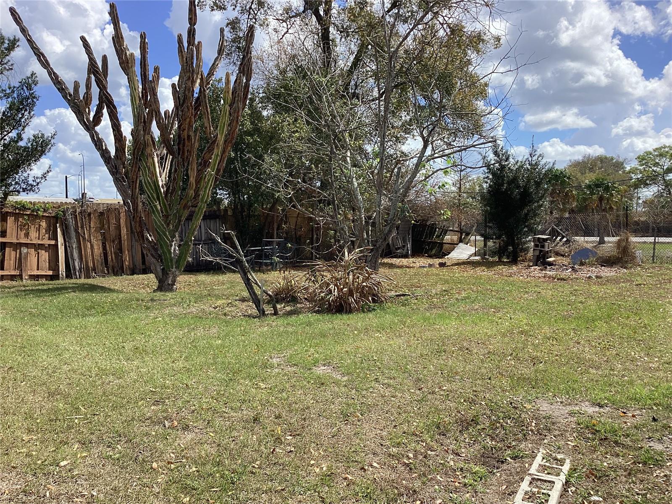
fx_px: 602
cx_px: 336
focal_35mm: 31
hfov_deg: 58.4
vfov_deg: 45.4
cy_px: 252
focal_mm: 3.3
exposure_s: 1/1294
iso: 25
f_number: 2.4
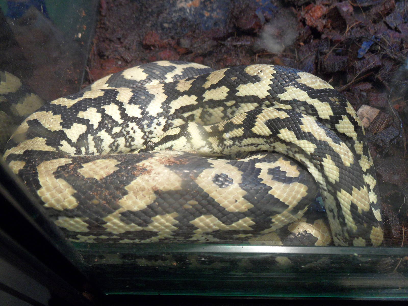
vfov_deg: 44.2
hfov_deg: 56.8
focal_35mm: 32
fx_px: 377
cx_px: 204
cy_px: 153
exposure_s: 1/10
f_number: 3.4
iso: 200
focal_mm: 5.3
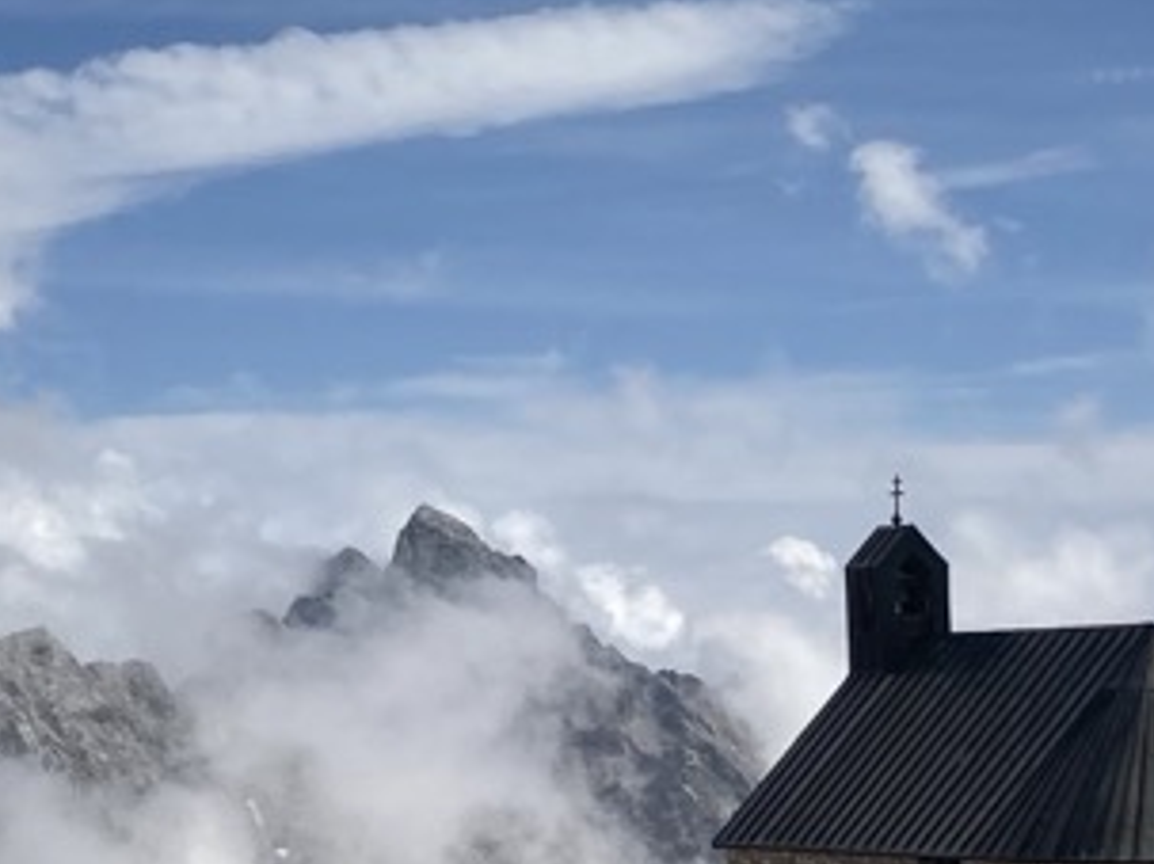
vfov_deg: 13.3
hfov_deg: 17.5
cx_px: 190
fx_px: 3699
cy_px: 335
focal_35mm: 111
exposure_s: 1/6024
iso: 25
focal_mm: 3.99
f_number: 1.8
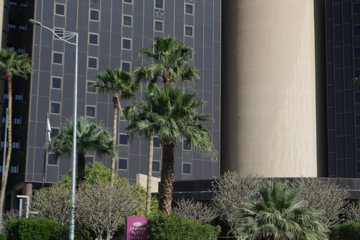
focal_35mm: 84
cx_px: 297
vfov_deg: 16.3
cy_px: 119
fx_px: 840
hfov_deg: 23.8
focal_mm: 35
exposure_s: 1/1250
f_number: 4
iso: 100
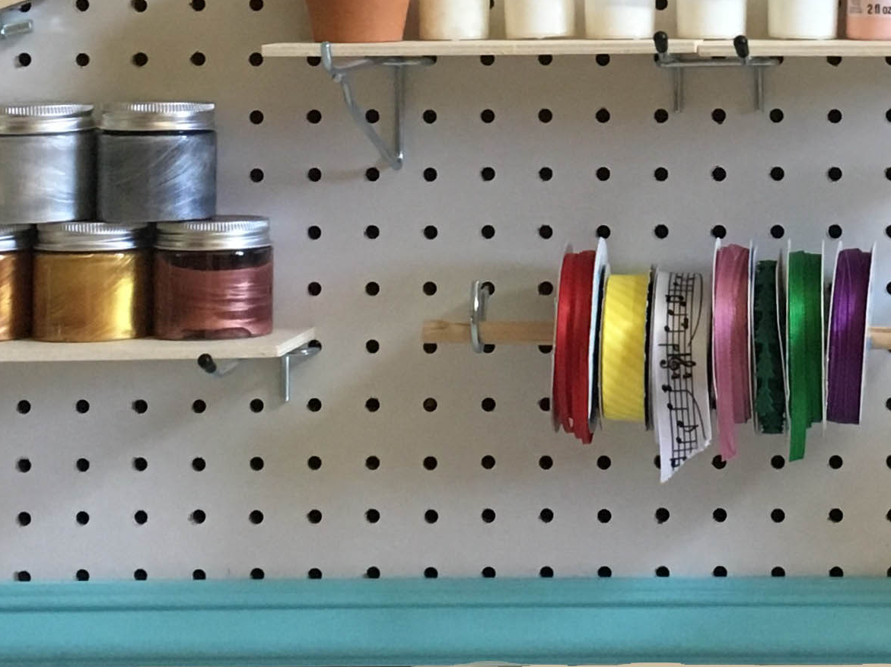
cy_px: -116
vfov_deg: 14.5
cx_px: 813
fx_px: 2547
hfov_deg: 19.5
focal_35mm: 99
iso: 100
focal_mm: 4.15
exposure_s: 1/30
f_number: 2.2
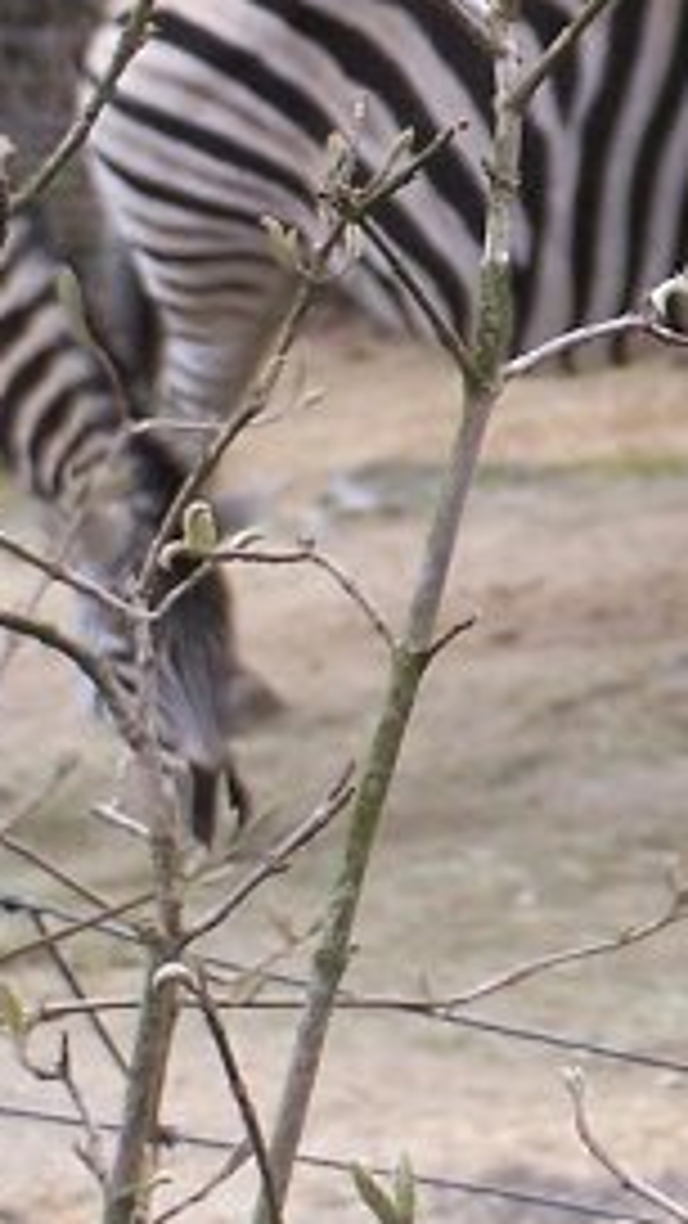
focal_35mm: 468
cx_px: 2140
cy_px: 230
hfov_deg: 2.6
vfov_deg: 4.6
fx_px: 15178
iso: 80
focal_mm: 19.4
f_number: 3.2
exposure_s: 1/200
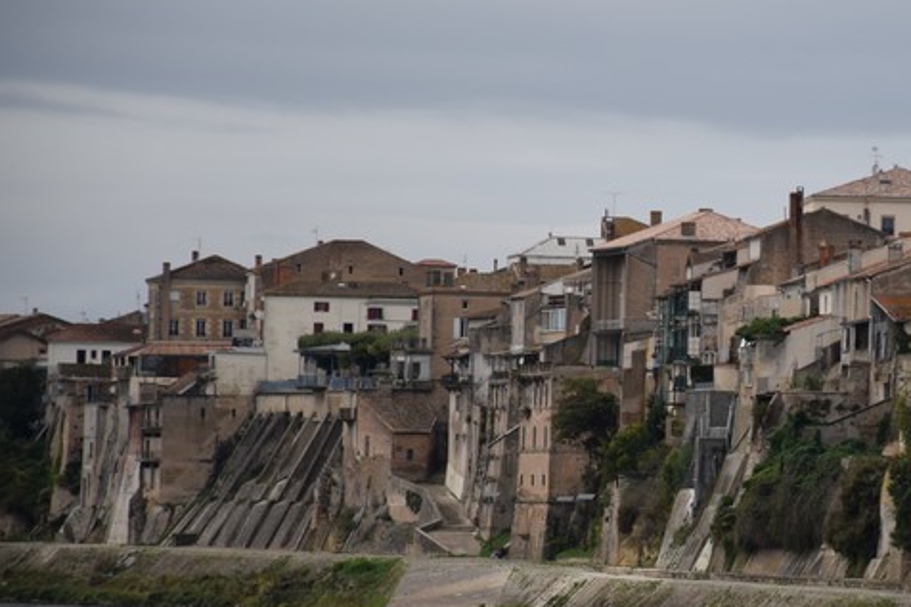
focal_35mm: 353
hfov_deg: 5.8
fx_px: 8929
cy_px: 371
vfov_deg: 3.9
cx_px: 760
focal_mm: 140
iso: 560
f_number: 5.6
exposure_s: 1/250
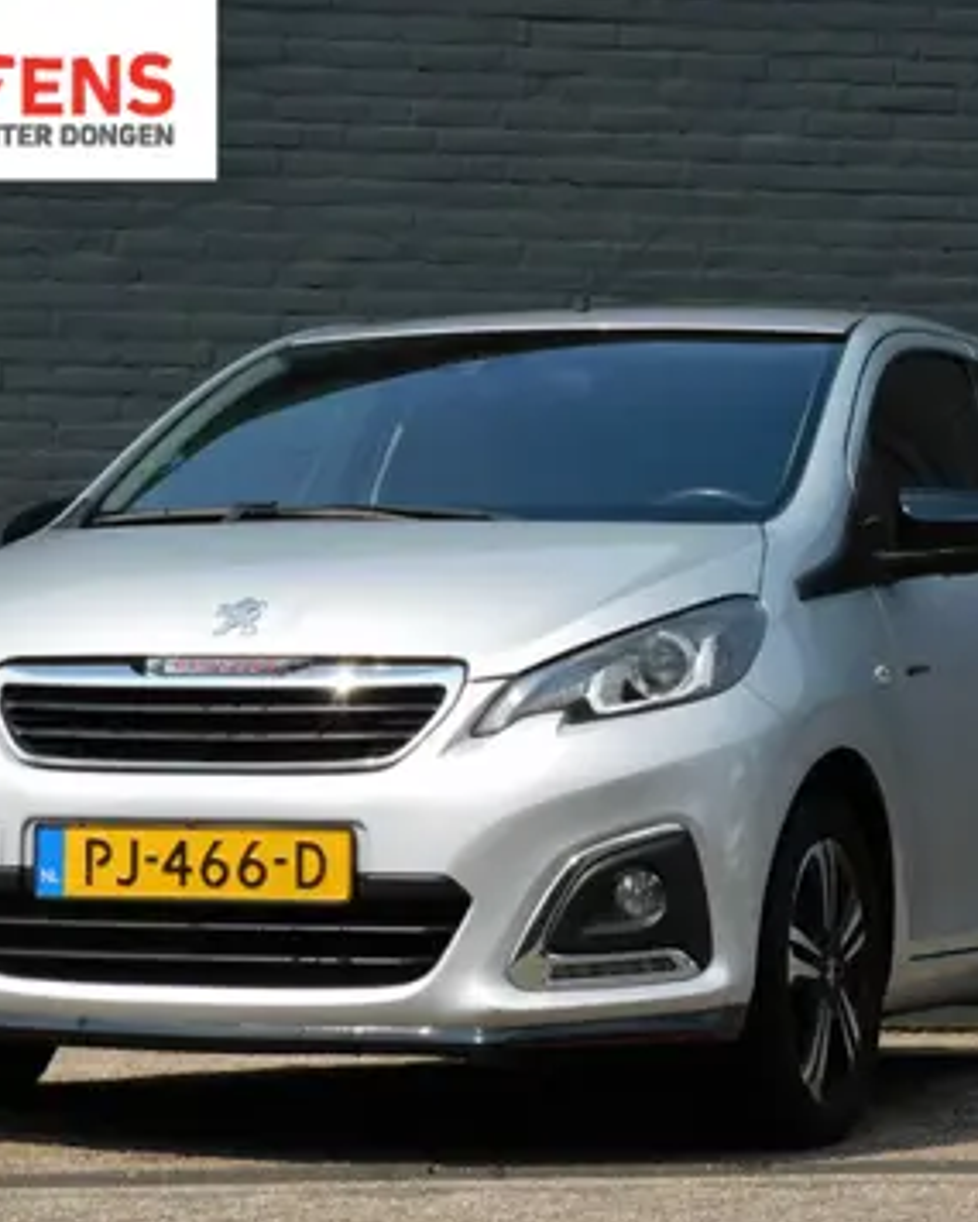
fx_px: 4991
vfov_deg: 14.0
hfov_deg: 11.2
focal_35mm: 138
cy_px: 611
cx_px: 528
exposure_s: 1/800
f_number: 4.8
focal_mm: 18.8
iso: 125
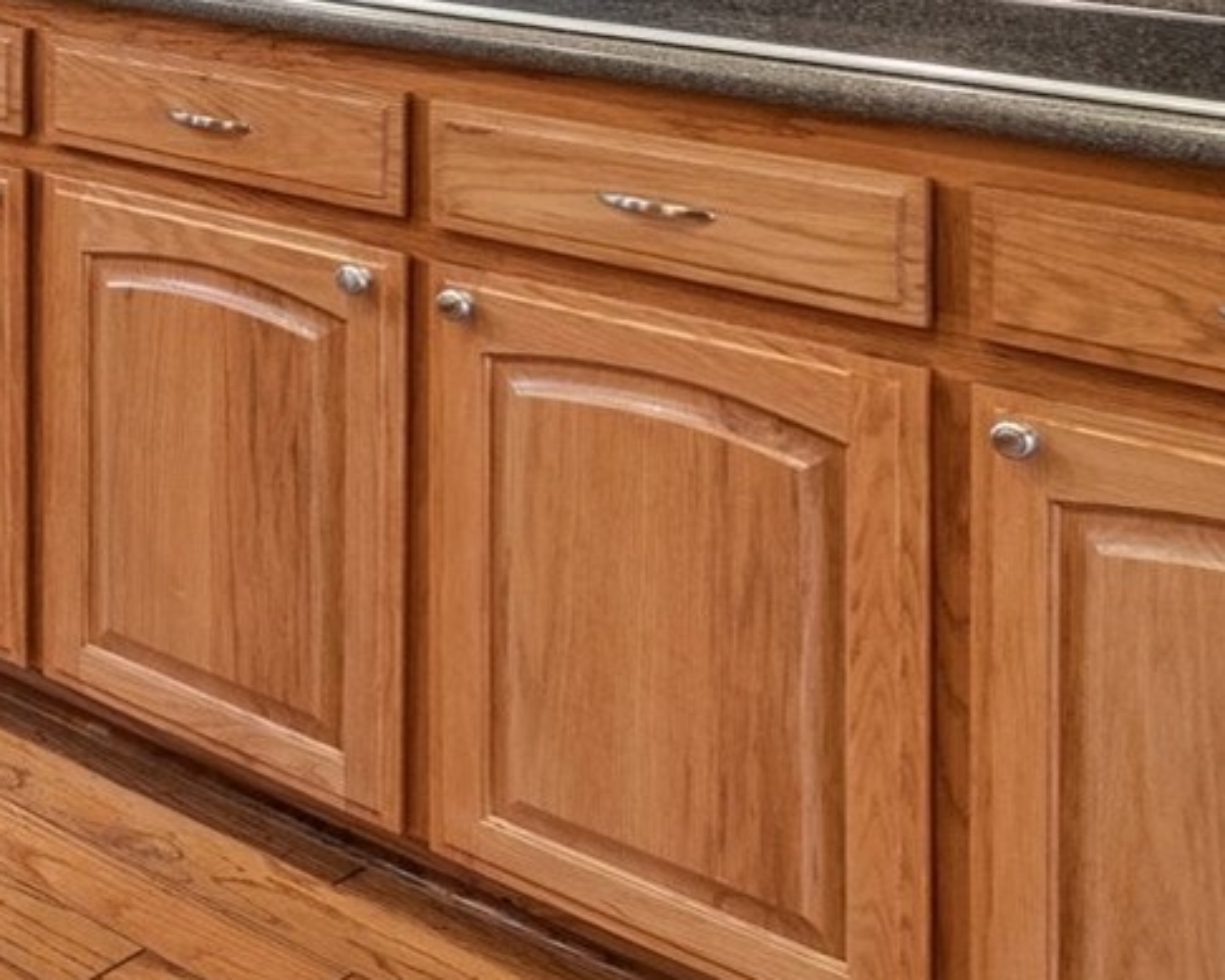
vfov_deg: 22.5
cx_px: -693
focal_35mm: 59
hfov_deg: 23.9
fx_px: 2139
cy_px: -356
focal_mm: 10
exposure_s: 1/15
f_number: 6.3
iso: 200
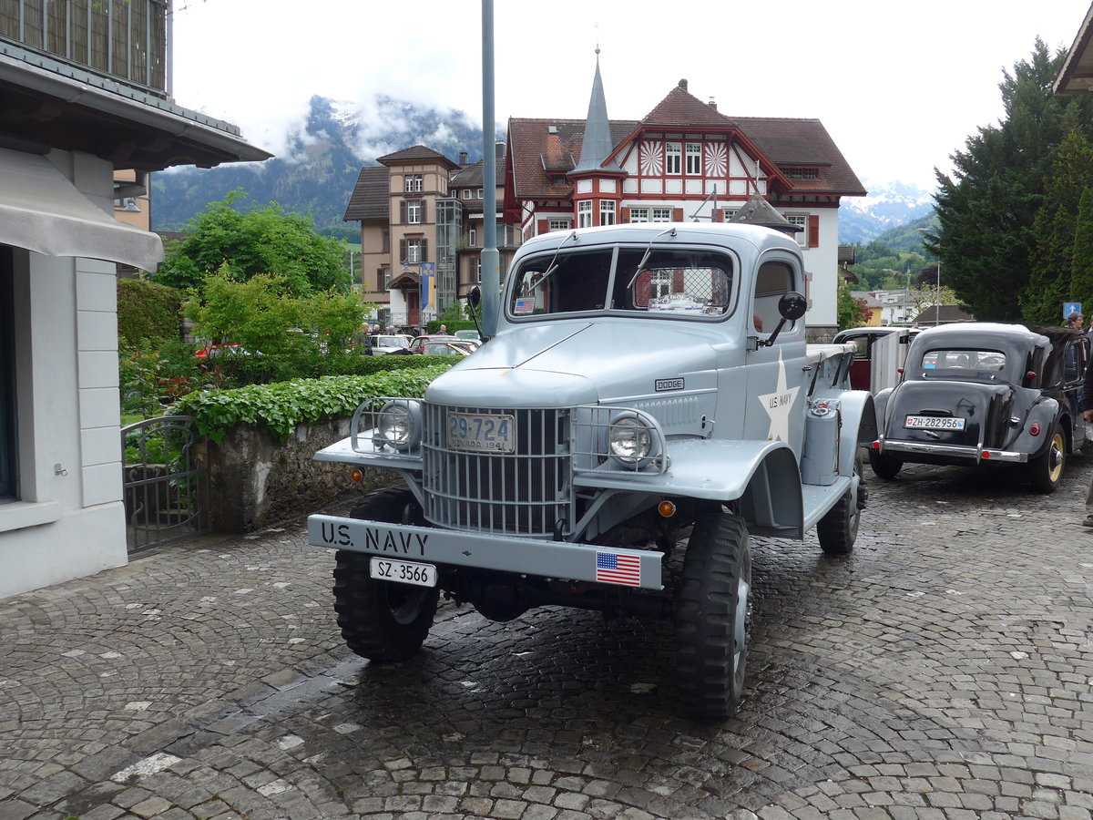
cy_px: 410
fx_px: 916
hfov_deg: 61.7
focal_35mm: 29
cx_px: 546
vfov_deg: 48.2
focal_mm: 6
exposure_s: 1/500
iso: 80
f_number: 2.8
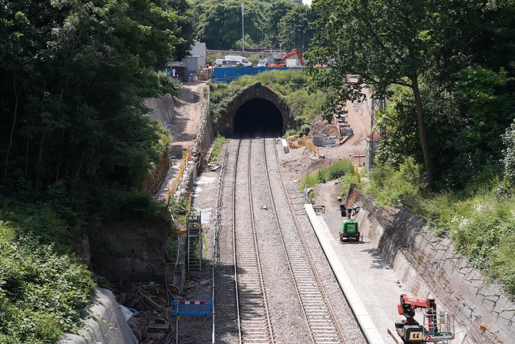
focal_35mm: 70
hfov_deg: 28.8
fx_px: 1002
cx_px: 258
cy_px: 172
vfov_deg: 19.5
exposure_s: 1/320
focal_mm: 70
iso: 80
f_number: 4.5
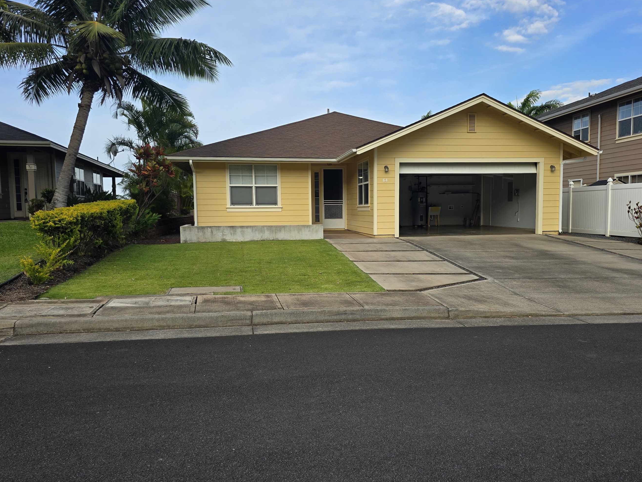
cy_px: 237
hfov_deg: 65.2
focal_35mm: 27
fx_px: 501
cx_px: 344
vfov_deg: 51.4
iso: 12
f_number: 1.7
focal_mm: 6.3
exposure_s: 1/266
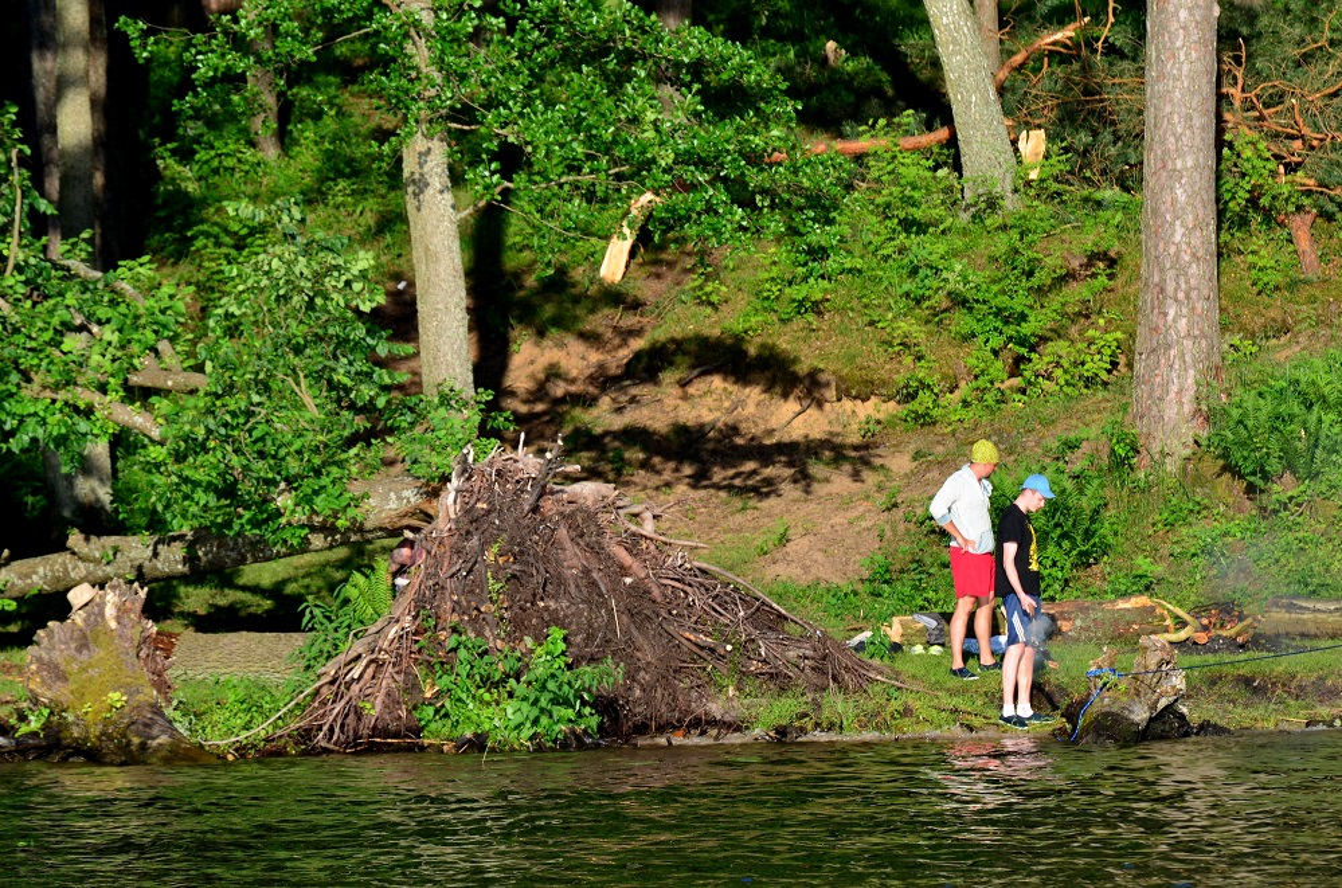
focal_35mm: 405
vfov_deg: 3.4
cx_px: 671
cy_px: 444
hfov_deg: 5.1
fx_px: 15062
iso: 400
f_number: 9
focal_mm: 270
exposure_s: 1/500
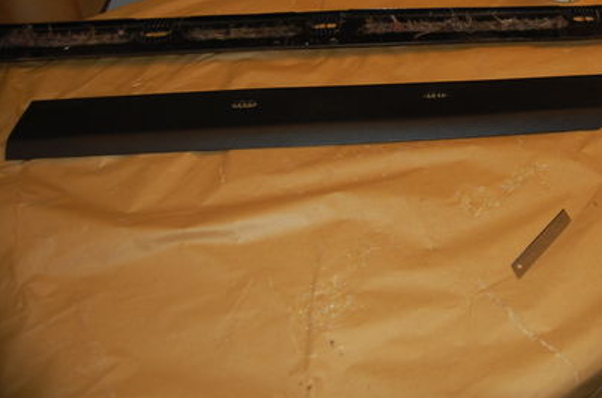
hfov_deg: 43.5
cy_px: 84
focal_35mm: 43
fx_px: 717
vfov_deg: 30.3
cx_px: 478
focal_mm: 18
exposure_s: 1/60
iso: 400
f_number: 3.5
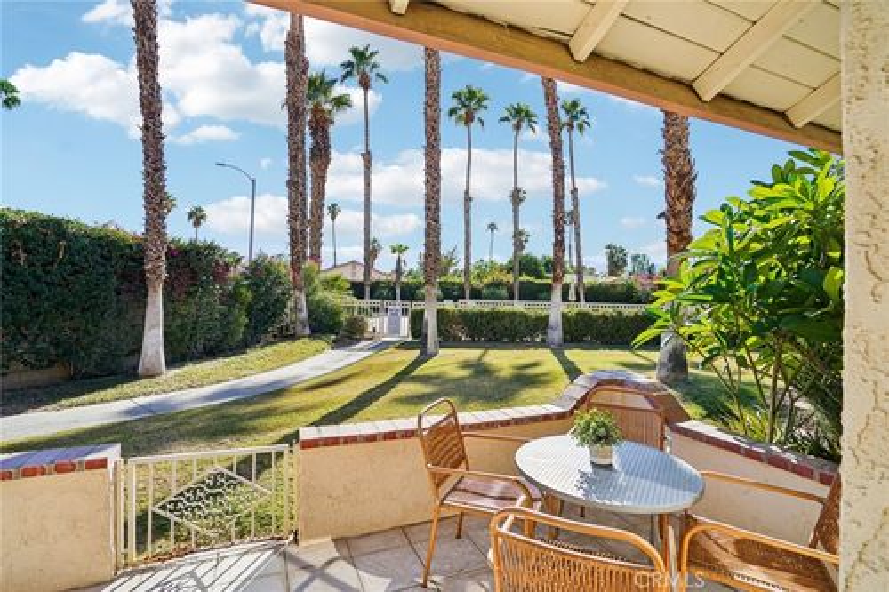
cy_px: 296
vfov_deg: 73.7
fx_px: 395
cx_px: 444
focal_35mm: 16
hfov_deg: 96.8
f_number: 7.1
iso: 100
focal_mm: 16
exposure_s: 1/320
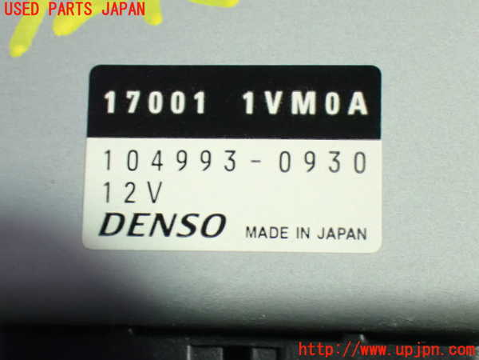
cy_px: 180
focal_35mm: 88
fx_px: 1218
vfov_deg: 16.8
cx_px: 240
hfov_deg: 22.3
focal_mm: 15.66
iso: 1600
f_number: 4.5
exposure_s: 1/20
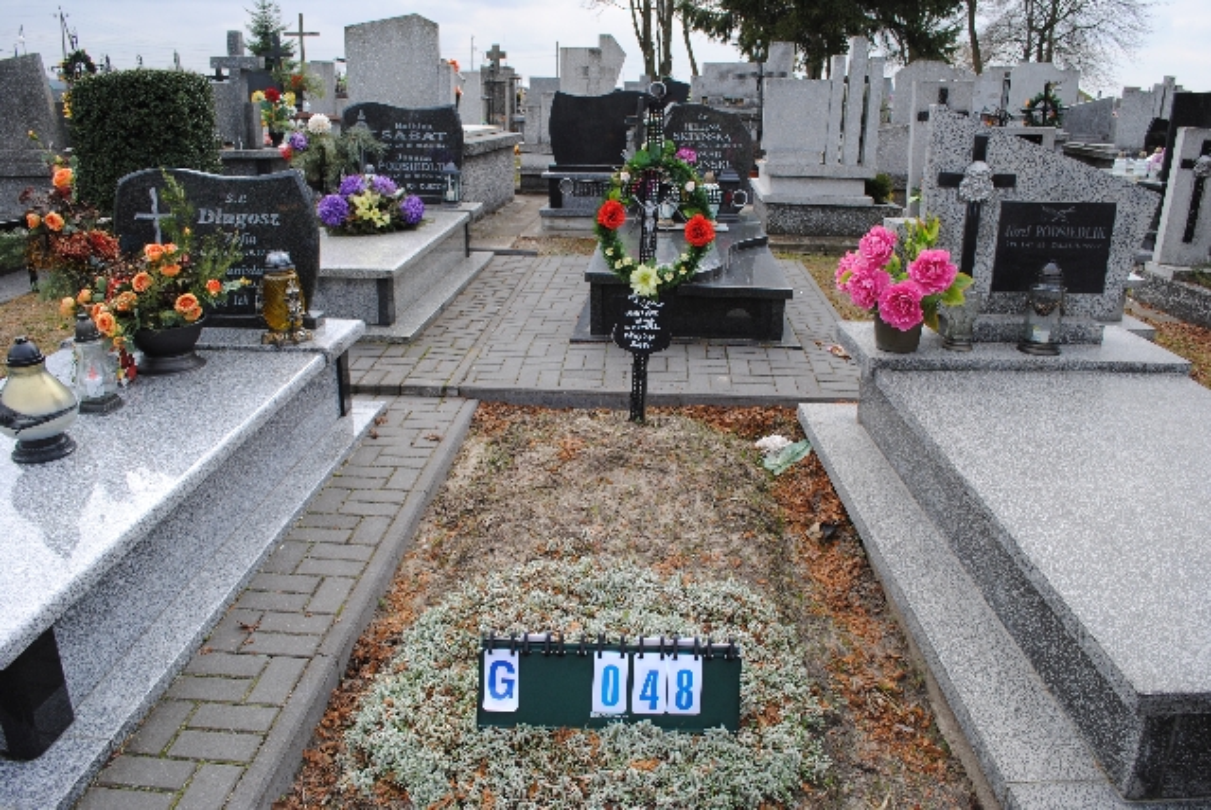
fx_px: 909
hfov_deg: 67.3
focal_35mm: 27
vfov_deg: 48.0
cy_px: 405
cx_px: 606
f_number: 6.3
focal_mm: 18
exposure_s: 1/160
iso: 100
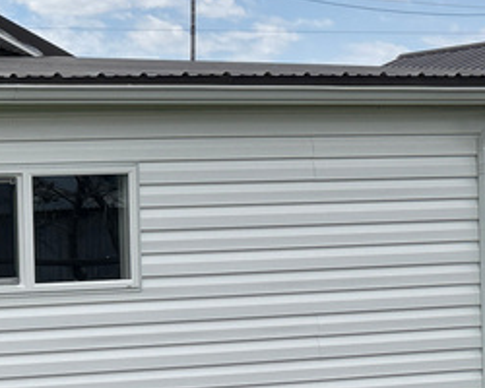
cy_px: 208
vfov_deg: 14.8
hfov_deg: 16.9
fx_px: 1493
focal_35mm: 104
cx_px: -213
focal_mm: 5.96
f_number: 1.6
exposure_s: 1/5814
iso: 50
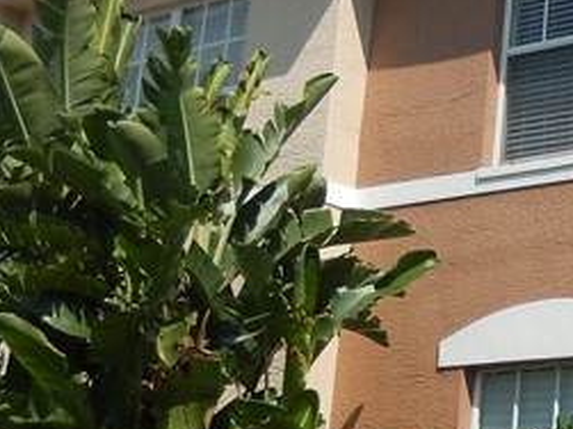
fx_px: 1688
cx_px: 726
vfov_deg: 14.5
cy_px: 135
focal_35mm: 102
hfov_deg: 18.1
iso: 125
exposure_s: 1/500
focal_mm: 4.5
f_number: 6.8
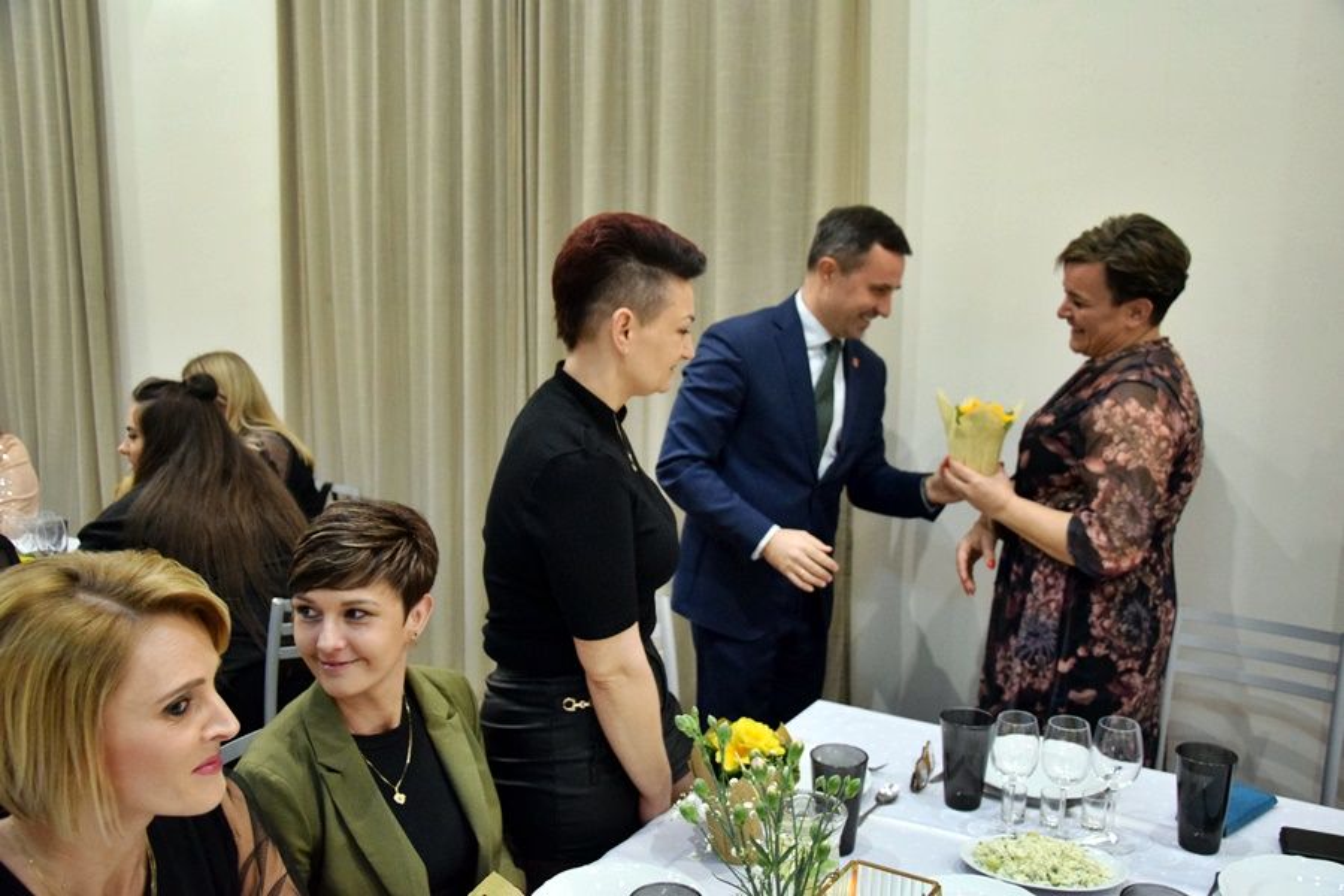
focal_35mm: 32
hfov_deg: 59.5
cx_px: 672
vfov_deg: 41.7
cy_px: 448
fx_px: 1176
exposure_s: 1/100
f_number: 3.8
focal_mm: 21
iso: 2000
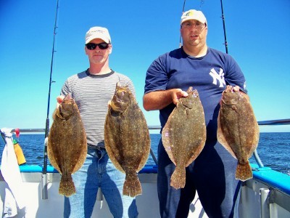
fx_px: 302
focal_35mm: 36
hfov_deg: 51.4
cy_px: 109
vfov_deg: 39.7
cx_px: 145
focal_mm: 5.85
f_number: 2.8
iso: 64
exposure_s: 1/400
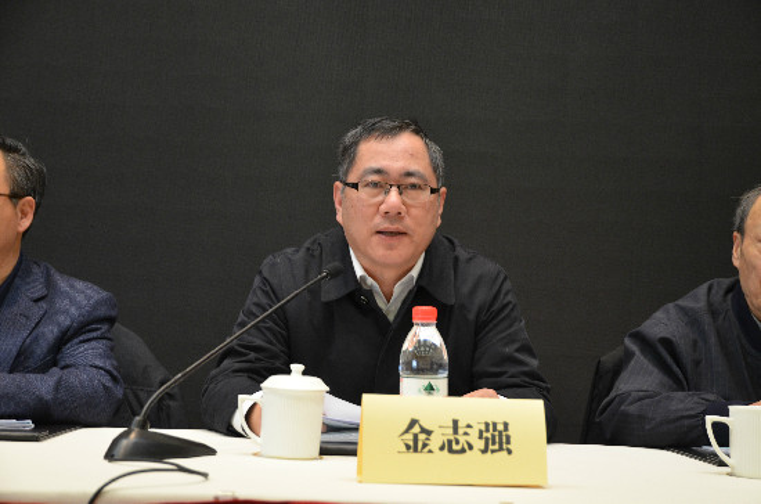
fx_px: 1329
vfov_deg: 21.5
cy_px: 252
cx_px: 380
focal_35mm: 63
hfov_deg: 32.0
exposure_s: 1/30
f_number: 4.8
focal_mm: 42
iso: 1000
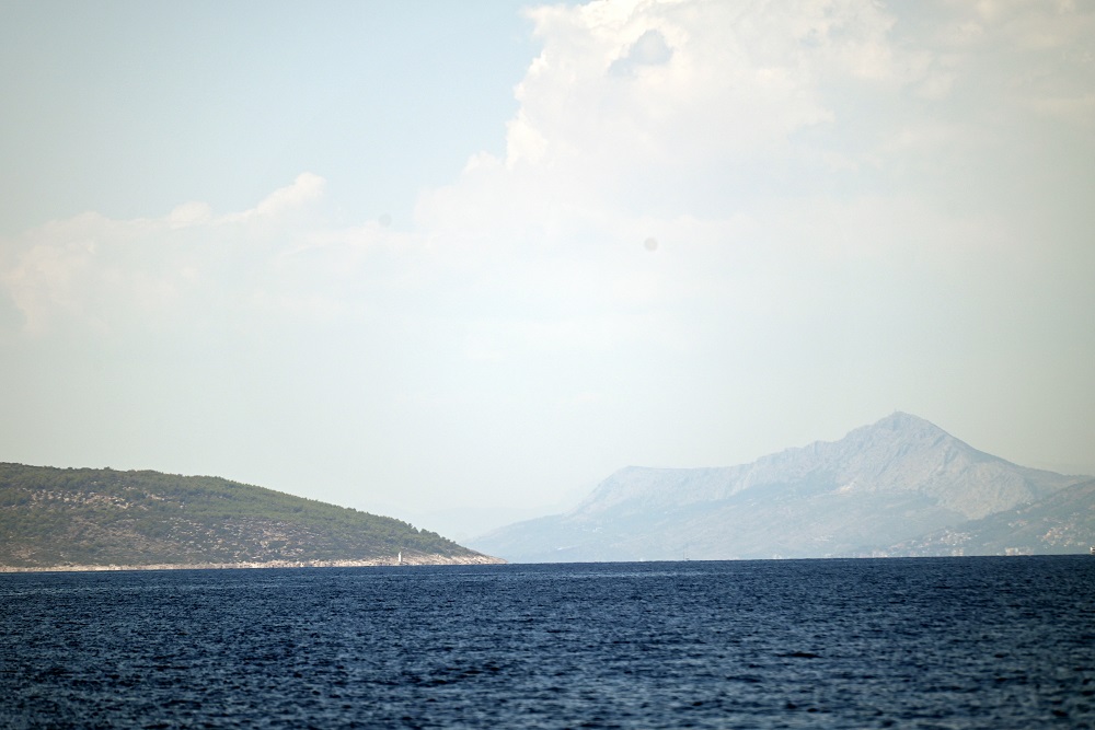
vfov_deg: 4.6
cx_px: 548
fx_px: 9126
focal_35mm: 300
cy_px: 365
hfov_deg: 6.9
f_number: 5.6
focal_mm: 300
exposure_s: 1/1000
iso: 100
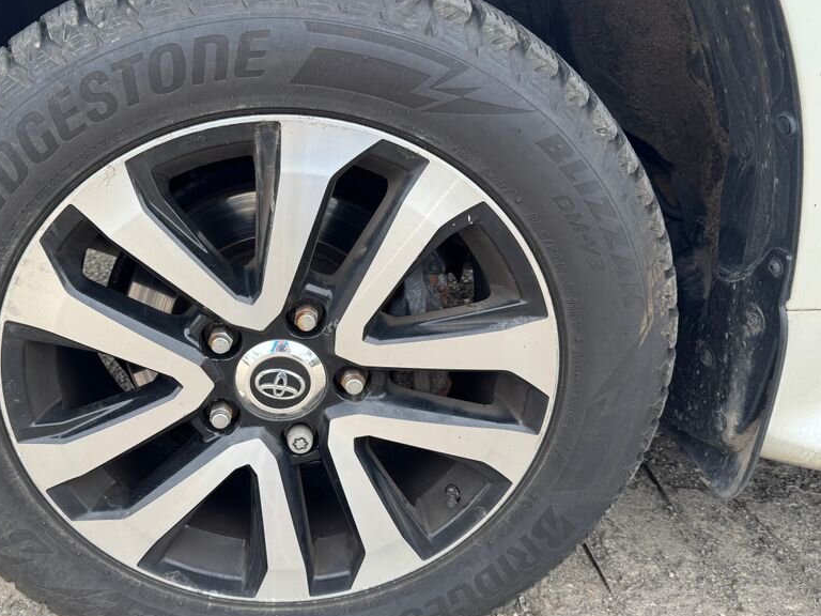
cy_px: 298
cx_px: 293
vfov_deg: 44.2
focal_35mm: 32
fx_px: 759
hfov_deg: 55.9
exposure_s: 1/685
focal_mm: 6.76
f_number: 1.78
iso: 80
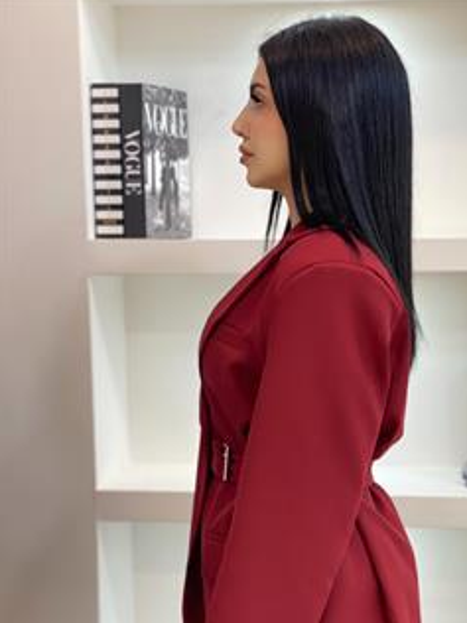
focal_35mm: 68
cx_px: 303
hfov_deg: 21.5
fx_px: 1223
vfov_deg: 28.4
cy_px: 401
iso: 125
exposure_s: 1/100
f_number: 2
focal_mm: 6
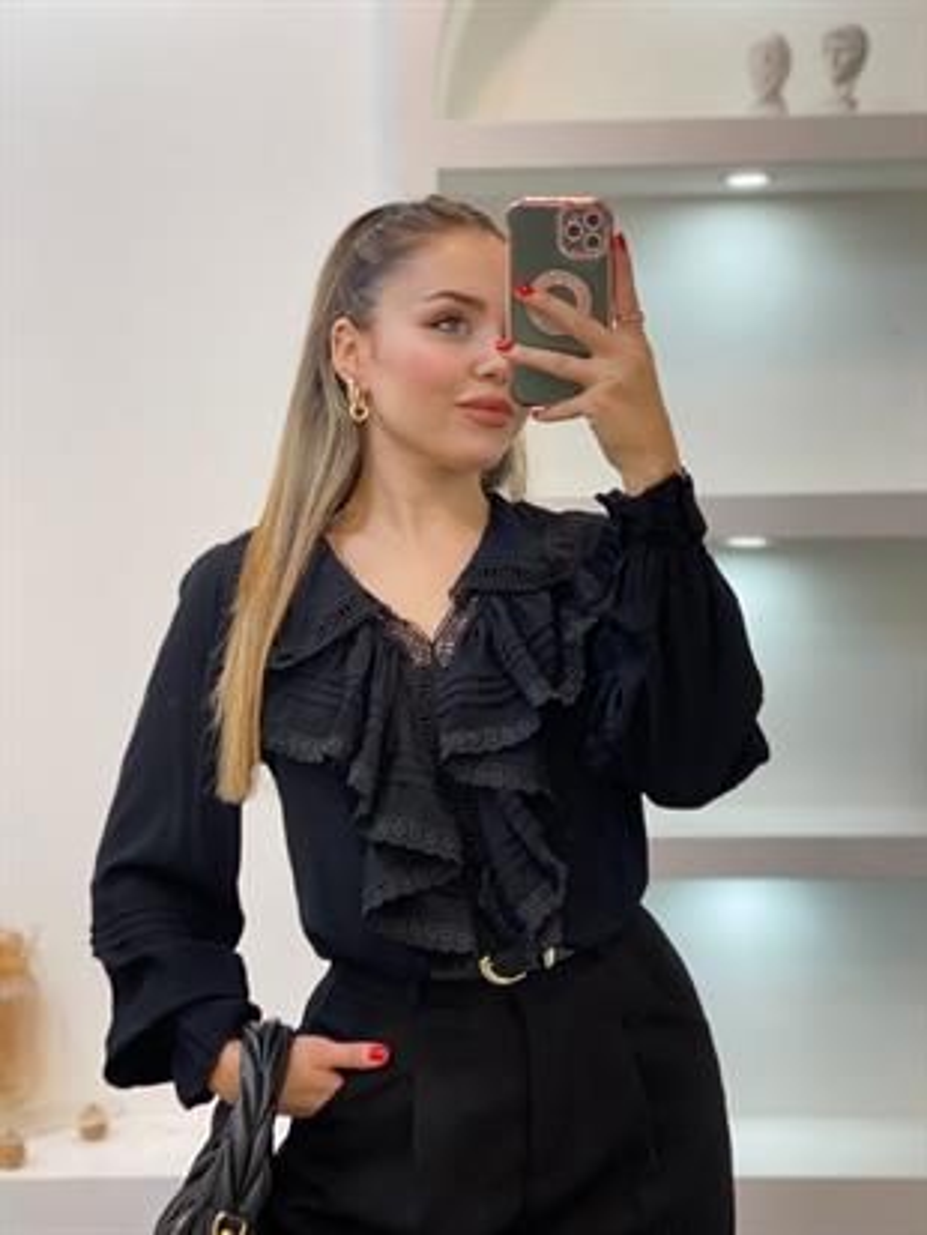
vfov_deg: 36.8
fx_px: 1856
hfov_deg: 28.0
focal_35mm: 52
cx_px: 464
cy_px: 618
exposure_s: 1/100
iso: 100
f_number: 2
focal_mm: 6
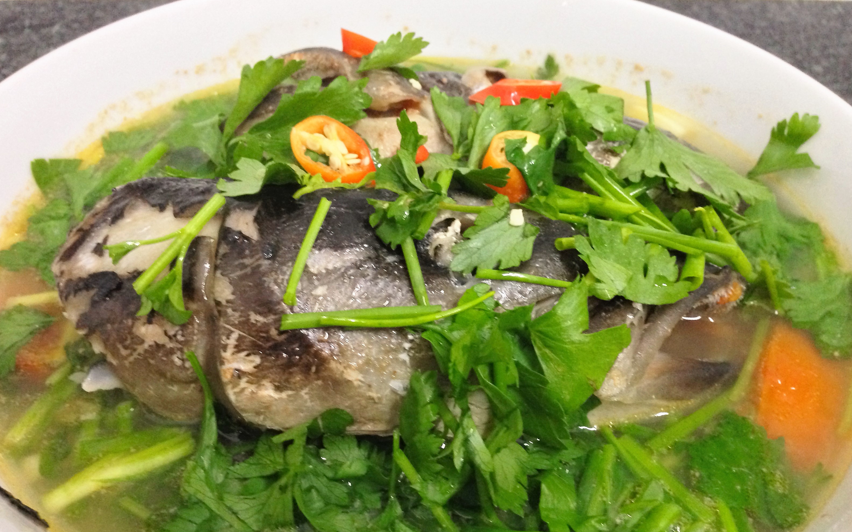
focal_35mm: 36
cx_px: 434
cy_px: 312
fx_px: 836
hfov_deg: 54.0
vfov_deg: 35.2
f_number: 2.4
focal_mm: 4.12
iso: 320
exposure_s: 1/17
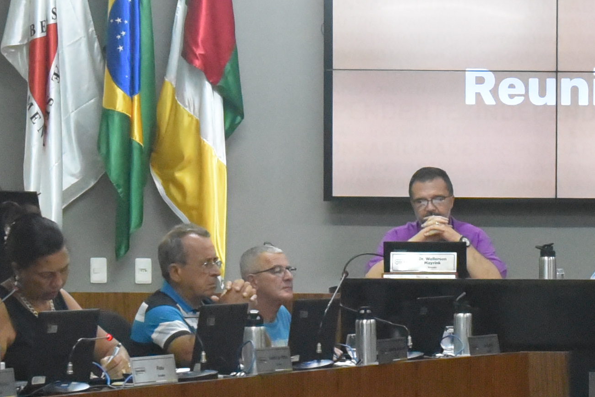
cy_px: 347
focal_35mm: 176
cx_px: 674
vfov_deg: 7.8
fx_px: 2910
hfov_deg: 11.5
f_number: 7.1
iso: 10000
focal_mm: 38
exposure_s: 1/200
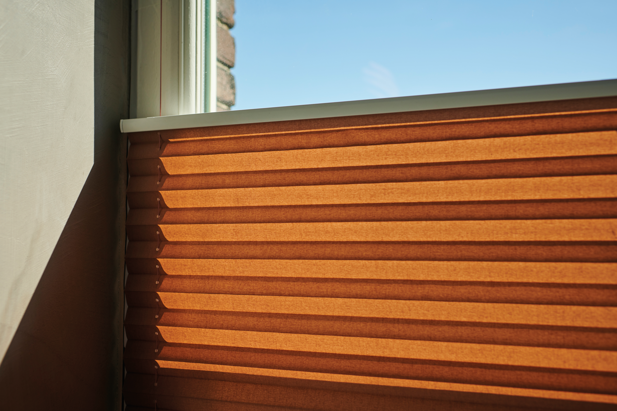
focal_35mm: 35
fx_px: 600
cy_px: 206
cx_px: 308
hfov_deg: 54.4
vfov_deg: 37.9
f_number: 4
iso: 64
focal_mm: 35
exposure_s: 1/500
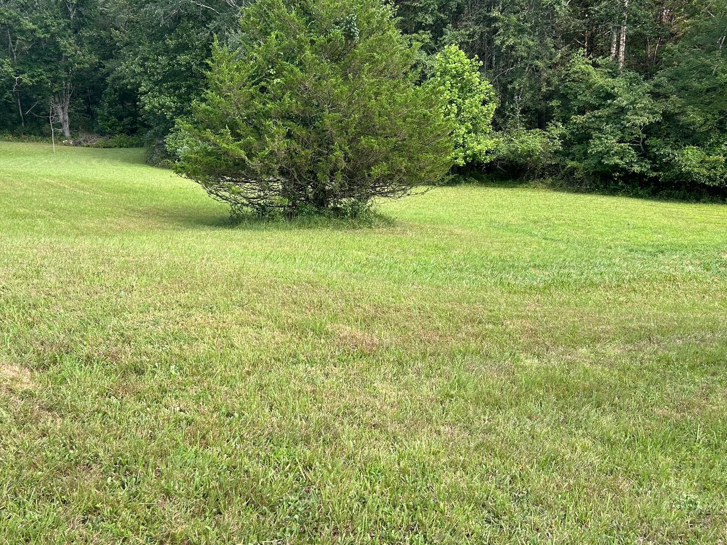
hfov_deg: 50.9
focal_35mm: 36
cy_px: 230
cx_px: 277
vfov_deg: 39.6
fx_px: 756
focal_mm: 5.7
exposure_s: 1/753
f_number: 1.5
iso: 50
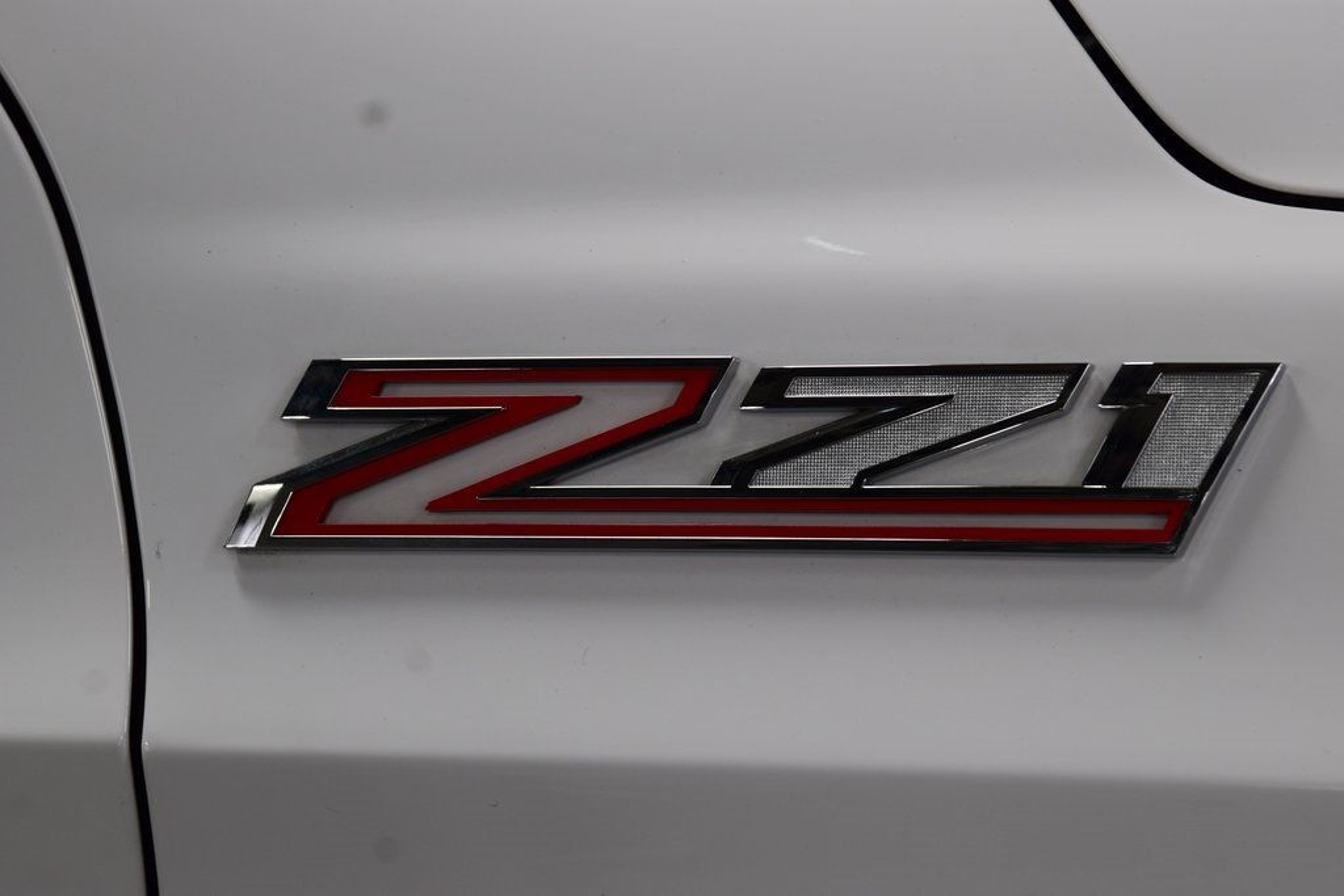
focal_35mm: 105
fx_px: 3920
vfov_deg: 13.0
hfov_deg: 19.5
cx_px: 672
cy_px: 448
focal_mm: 70
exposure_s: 1/40
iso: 400
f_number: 7.1
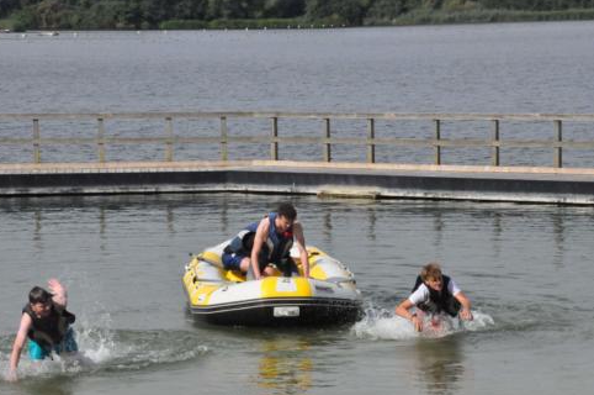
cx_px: 290
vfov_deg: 8.4
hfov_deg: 12.6
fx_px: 2694
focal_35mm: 164
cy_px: 200
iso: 3200
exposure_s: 1/1600
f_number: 20
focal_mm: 105
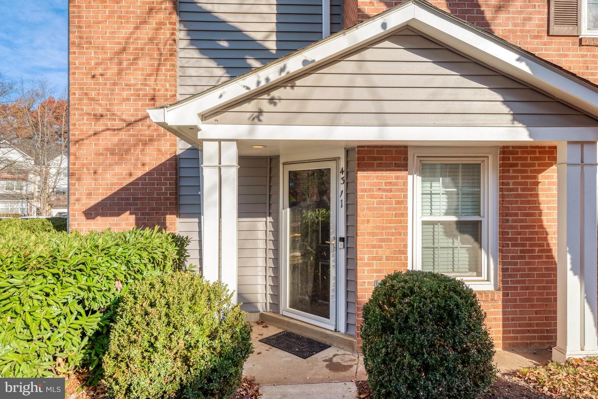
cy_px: 200
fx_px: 366
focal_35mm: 22
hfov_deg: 78.6
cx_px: 299
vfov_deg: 57.3
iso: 400
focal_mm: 22
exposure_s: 1/200
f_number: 8
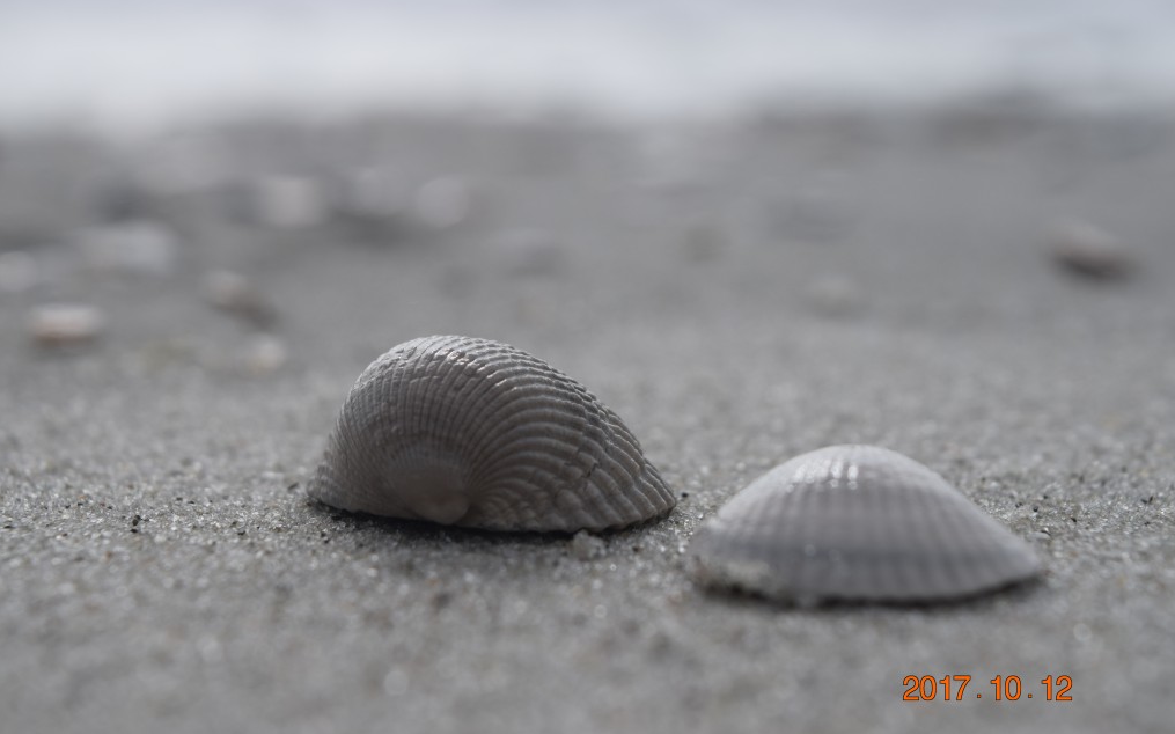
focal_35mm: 74
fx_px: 2369
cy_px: 353
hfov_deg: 27.9
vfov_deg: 17.6
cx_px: 592
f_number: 8
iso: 200
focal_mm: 48
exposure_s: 1/1000
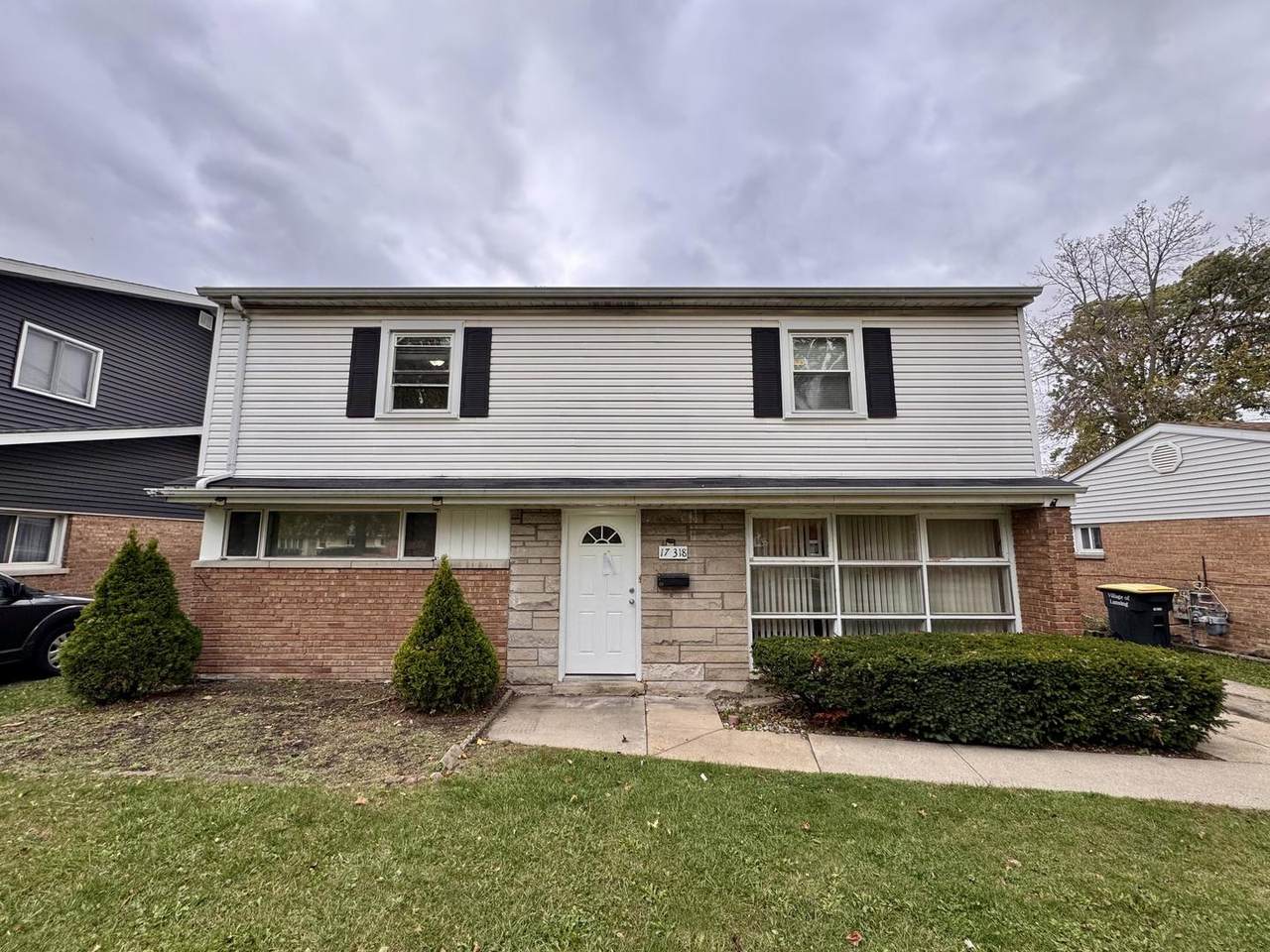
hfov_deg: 102.1
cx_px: 635
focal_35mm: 14
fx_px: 514
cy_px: 476
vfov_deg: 85.7
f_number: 2.2
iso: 40
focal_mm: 2.22
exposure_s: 1/334
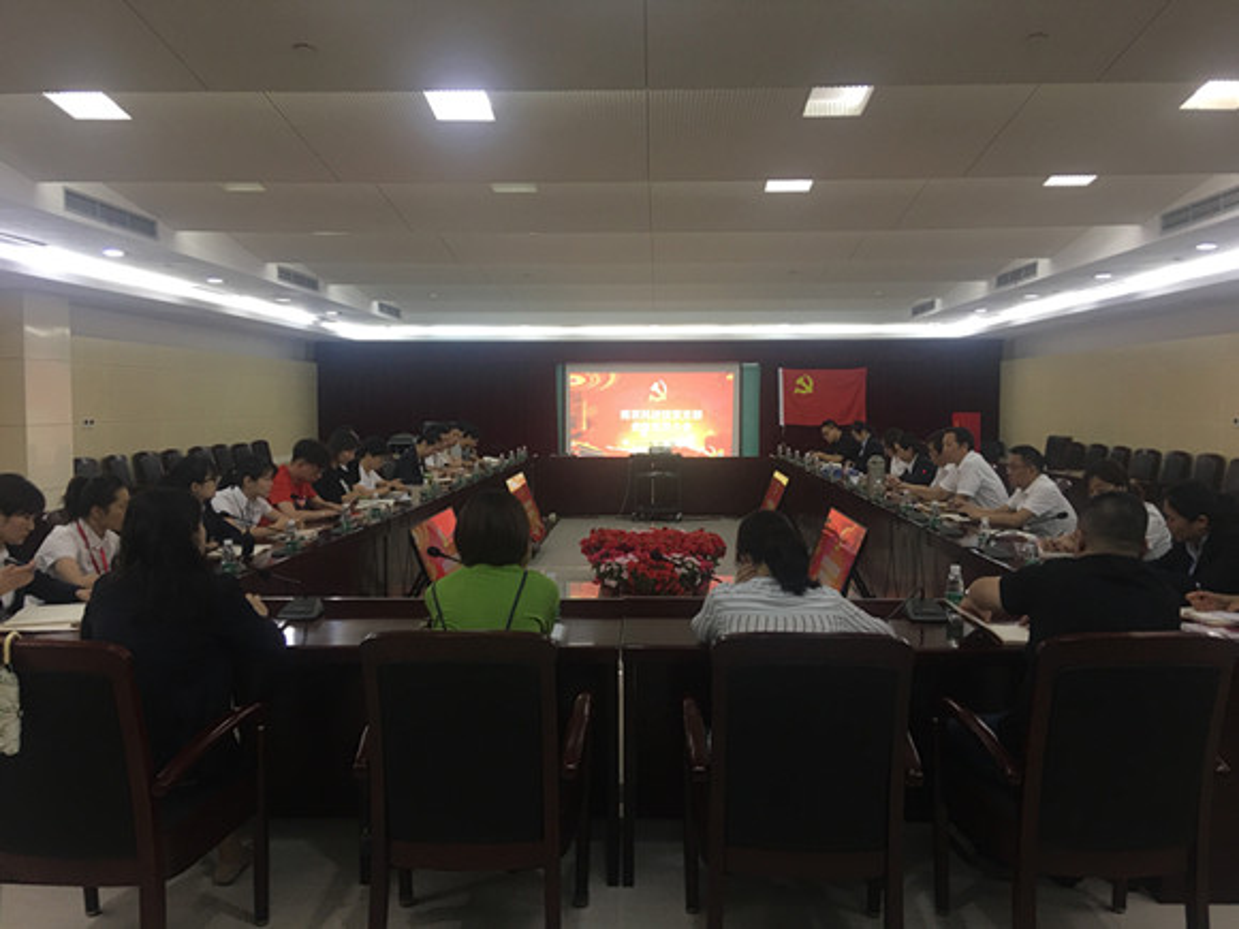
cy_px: 464
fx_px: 1038
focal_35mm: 29
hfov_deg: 61.7
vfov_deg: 48.2
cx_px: 620
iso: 40
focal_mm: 4.15
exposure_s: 1/17
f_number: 2.2
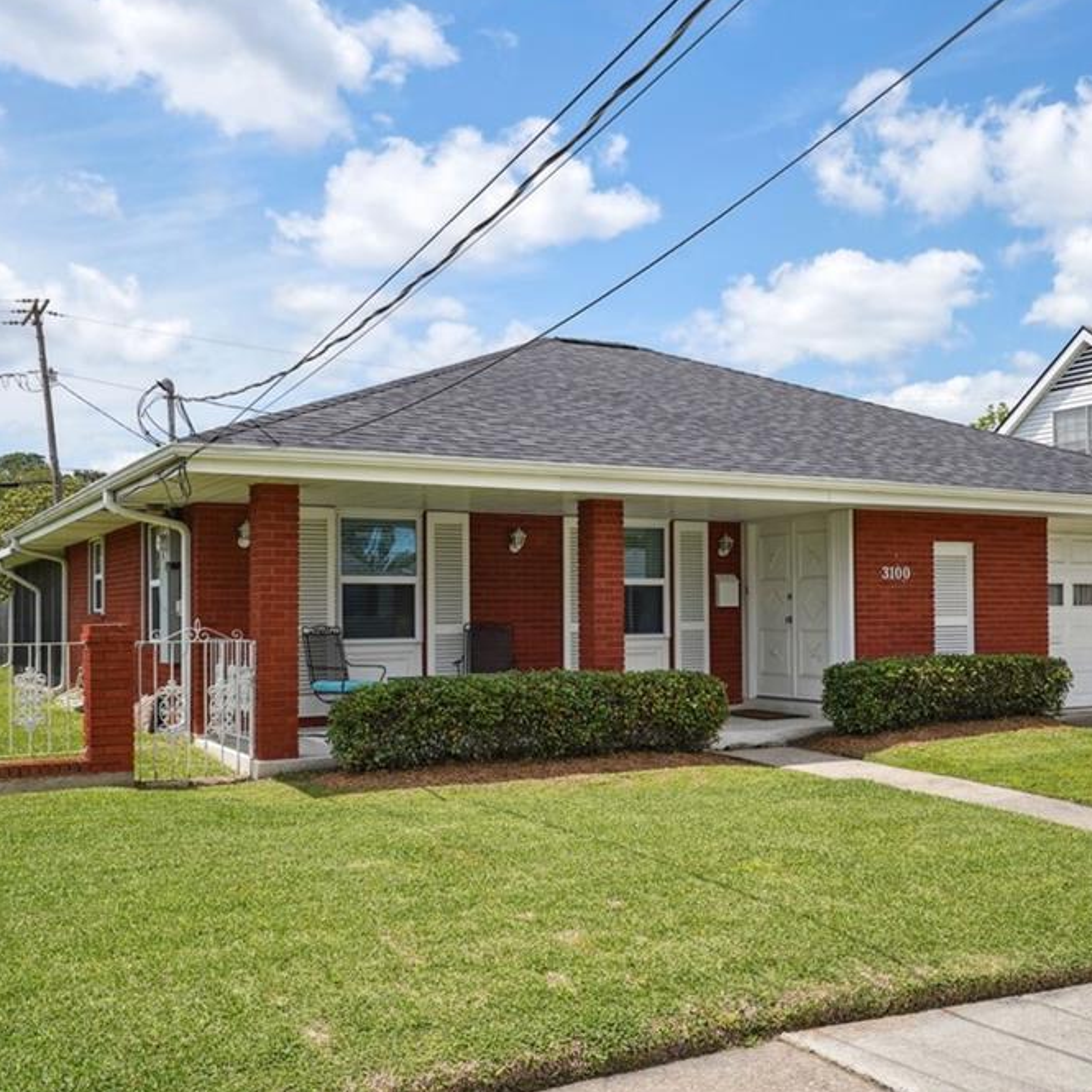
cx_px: 626
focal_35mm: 34
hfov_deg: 48.3
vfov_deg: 48.5
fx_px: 1213
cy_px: 544
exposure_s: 1/1000
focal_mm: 26
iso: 800
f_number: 11
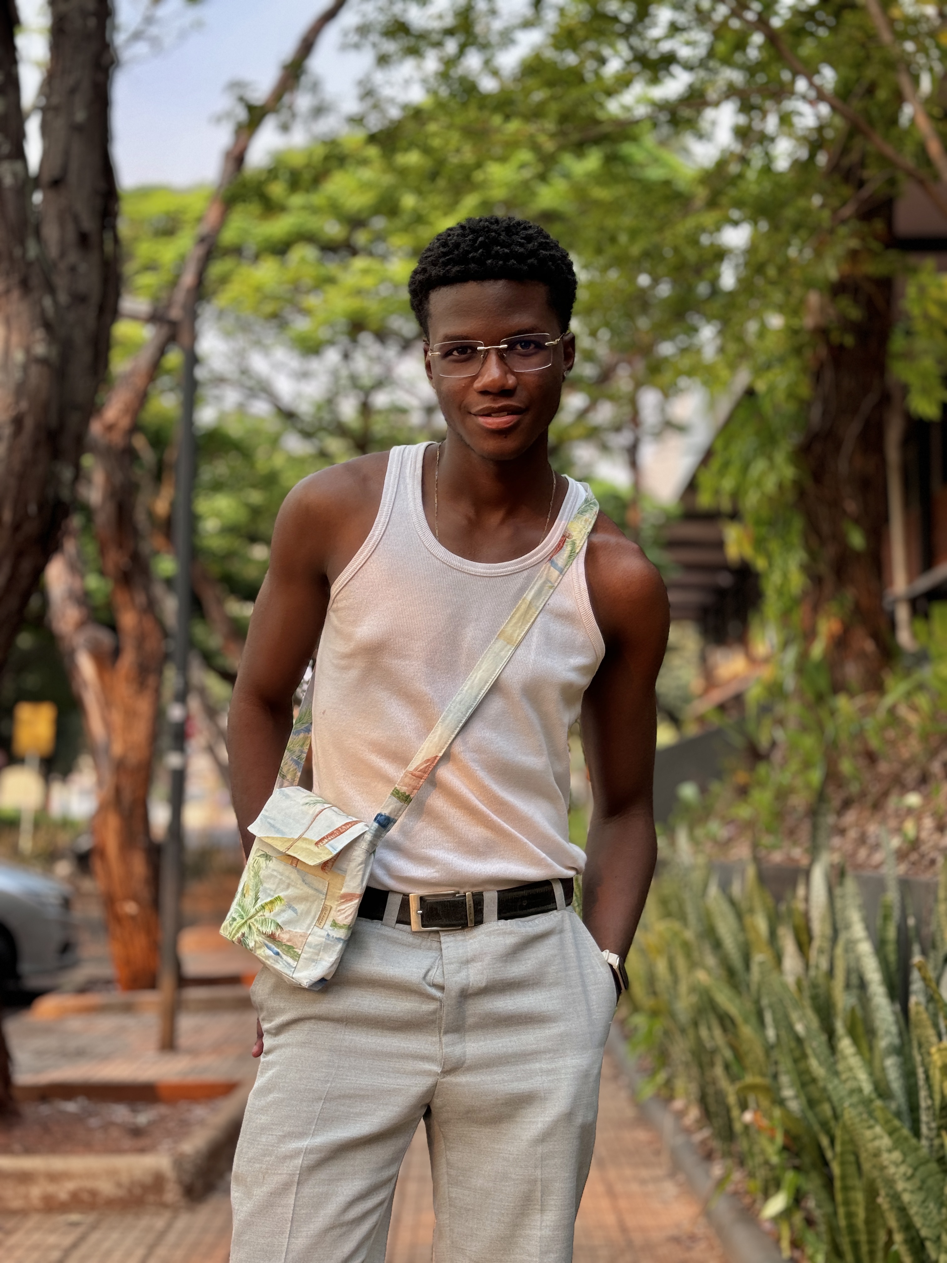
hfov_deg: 30.3
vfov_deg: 39.7
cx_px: 474
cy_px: 632
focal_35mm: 48
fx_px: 1751
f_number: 1.78
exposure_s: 1/358
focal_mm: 6.76
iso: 64
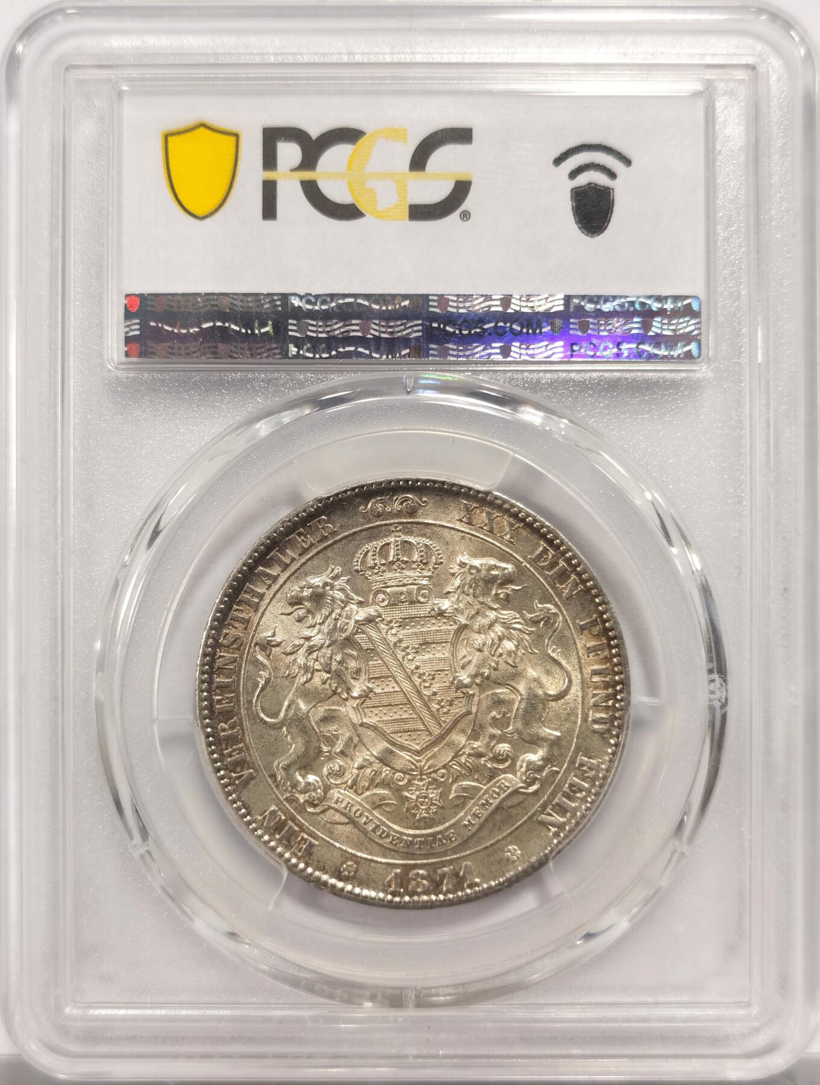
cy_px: 542
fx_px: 1698
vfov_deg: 35.5
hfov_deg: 27.2
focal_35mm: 54
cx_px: 410
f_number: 16
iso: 100
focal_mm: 5.56
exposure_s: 1/100
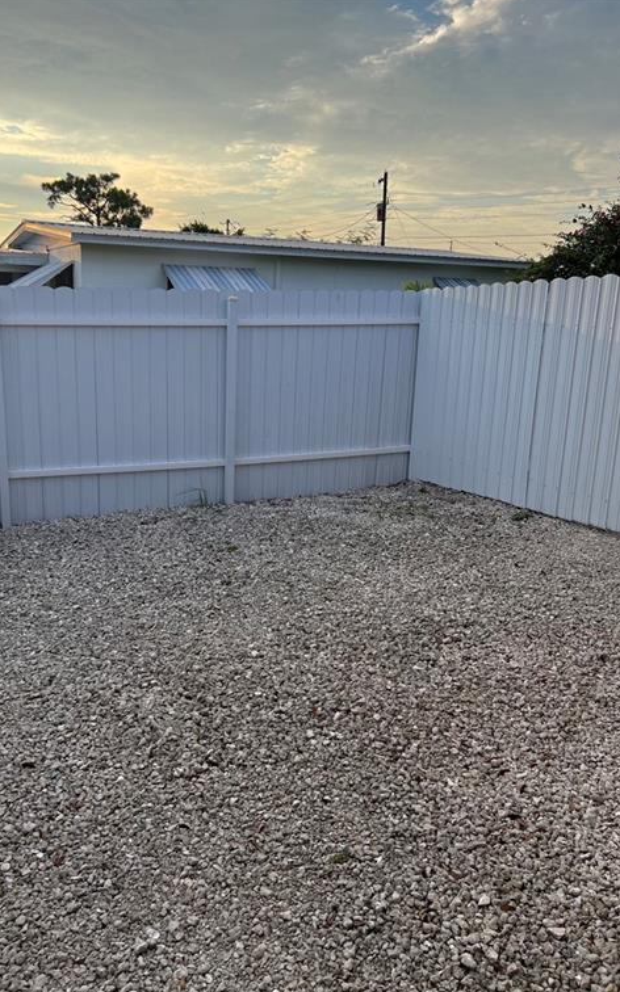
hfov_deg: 44.4
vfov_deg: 66.5
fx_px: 758
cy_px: 497
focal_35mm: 28
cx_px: 271
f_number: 1.5
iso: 50
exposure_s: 1/1326
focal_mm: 5.7
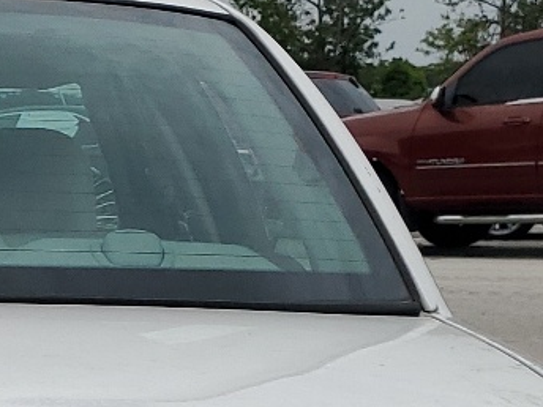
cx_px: -237
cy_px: 697
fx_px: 1898
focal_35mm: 121
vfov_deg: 11.5
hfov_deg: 15.2
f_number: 1.5
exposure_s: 1/5000
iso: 50
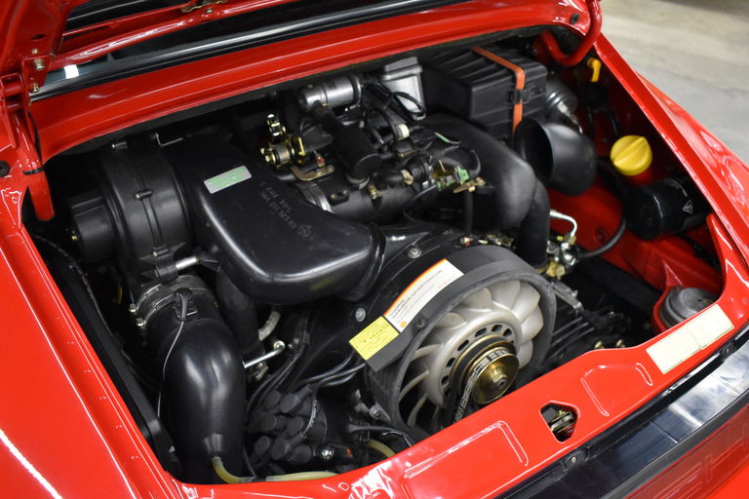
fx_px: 749
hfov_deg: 53.1
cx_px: 374
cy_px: 250
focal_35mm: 36
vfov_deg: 36.9
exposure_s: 1/125
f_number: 3.8
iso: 4000
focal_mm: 24
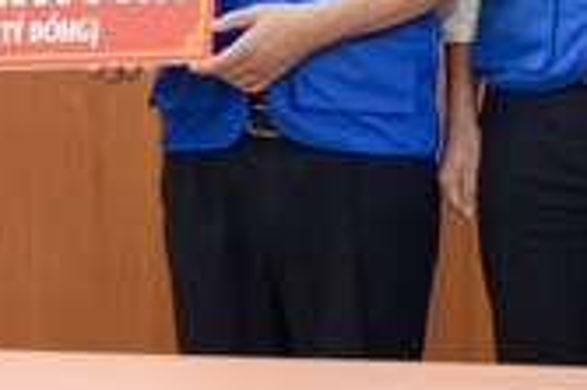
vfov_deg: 4.3
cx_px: 88
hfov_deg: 6.5
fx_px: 5196
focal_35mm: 319
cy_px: -177
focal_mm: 83
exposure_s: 1/20
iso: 640
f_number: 4
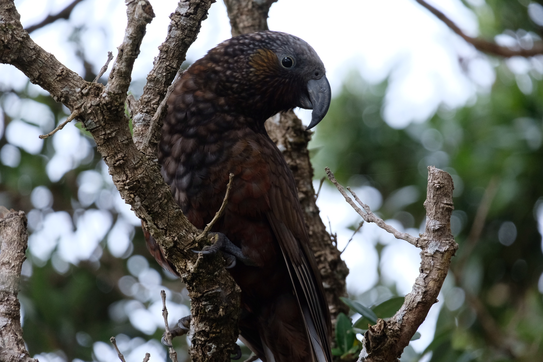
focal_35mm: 307
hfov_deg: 6.7
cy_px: 181
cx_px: 272
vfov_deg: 4.5
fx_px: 4630
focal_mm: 204.6
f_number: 6.7
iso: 1600
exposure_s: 1/170
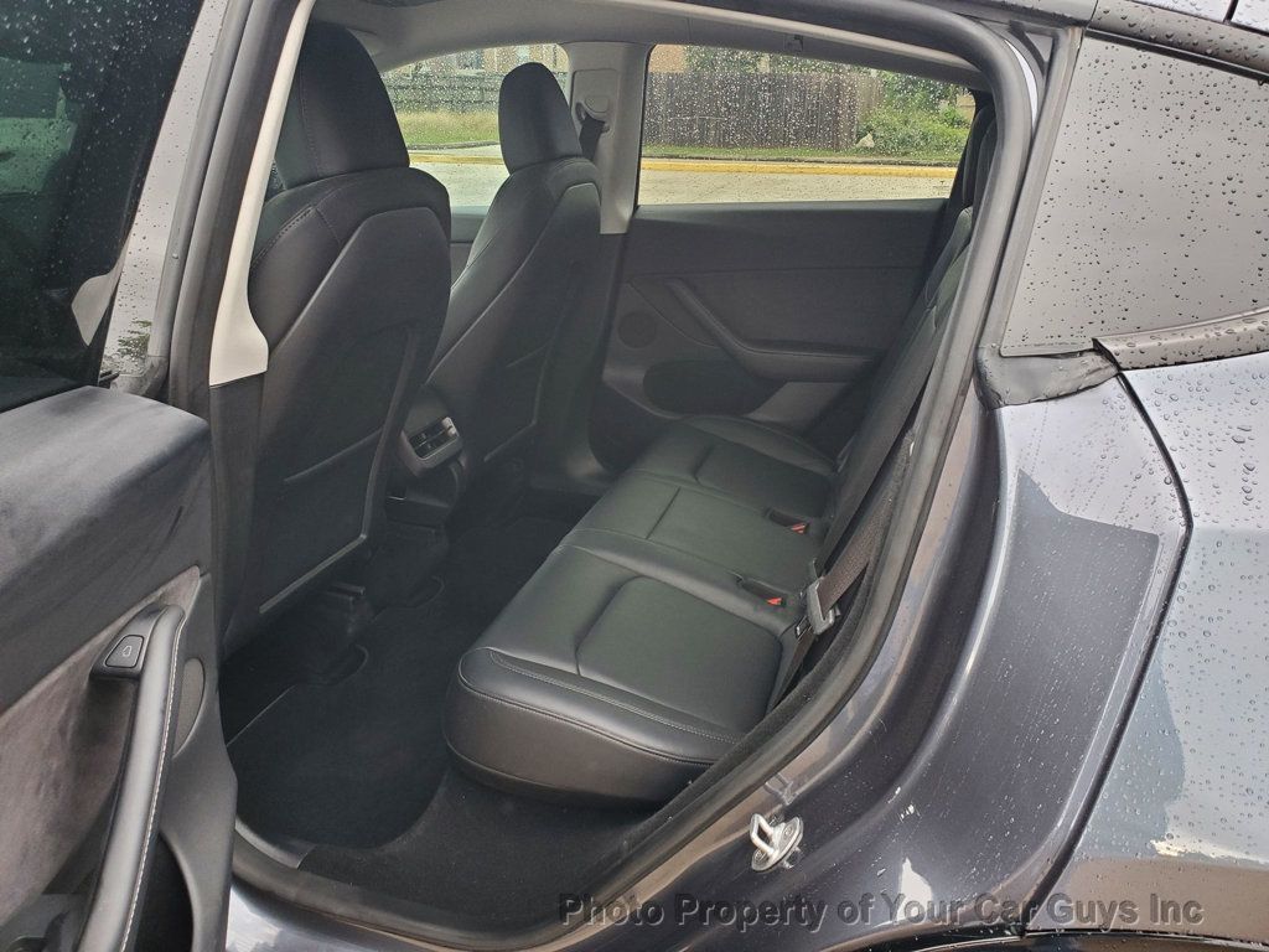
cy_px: 476
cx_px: 634
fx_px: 953
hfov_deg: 67.3
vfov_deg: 53.1
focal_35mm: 26
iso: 200
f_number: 2.4
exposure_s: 1/100
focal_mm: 4.3
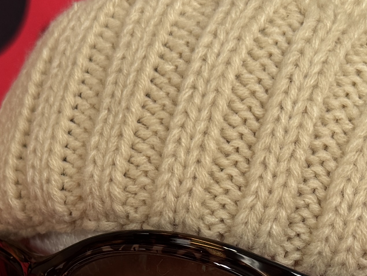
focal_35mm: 108
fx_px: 1145
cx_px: 206
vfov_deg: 12.9
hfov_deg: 18.2
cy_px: 428
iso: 64
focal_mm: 6.76
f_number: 1.78
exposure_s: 1/121
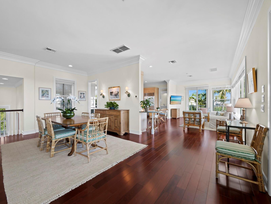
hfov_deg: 102.0
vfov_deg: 85.7
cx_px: 136
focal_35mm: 14
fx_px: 110
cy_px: 102
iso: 250
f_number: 11
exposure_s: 1/3
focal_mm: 7
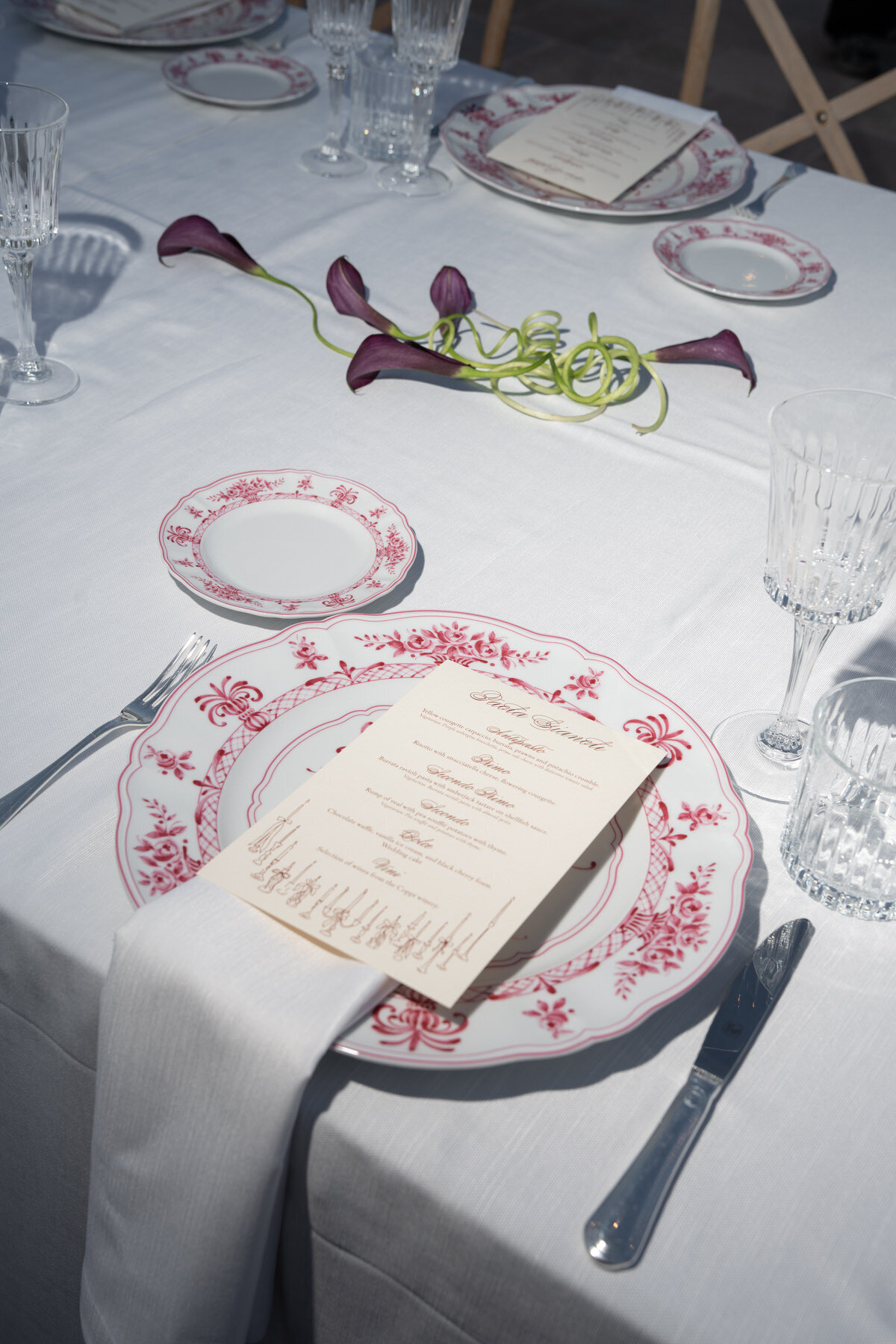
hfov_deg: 35.9
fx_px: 1381
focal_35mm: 37
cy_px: 672
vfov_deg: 51.9
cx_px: 448
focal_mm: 37
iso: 125
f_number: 6.3
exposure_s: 1/250
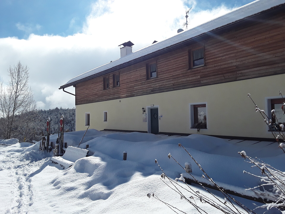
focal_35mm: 27
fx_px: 222
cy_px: 107
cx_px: 142
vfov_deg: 51.4
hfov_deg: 65.3
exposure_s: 1/3774
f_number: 1.9
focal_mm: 2.91
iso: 40
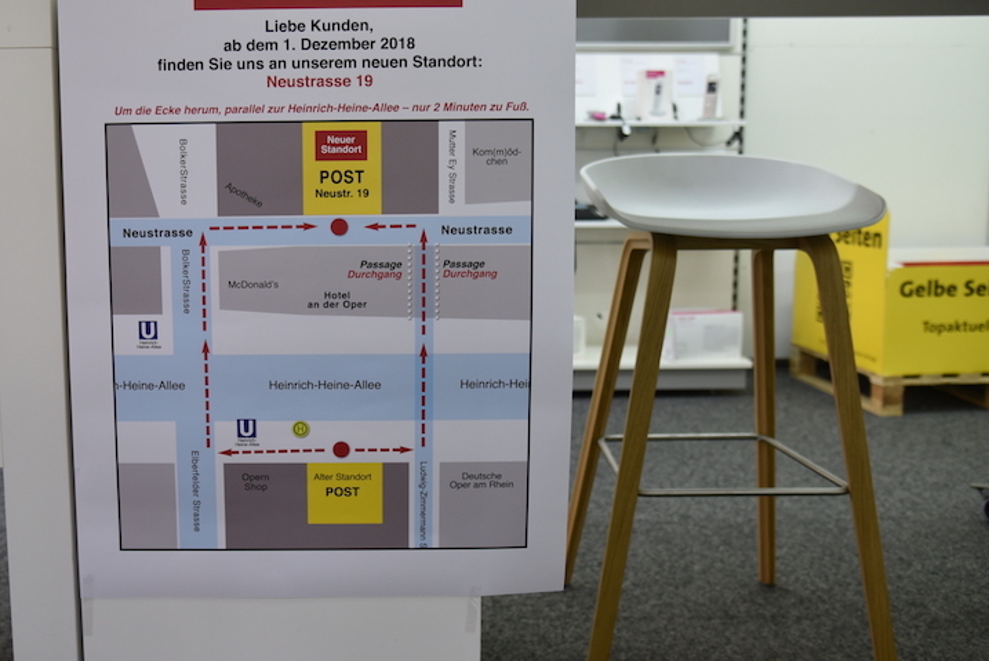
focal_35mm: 40
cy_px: 284
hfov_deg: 47.7
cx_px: 331
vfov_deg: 33.4
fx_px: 1100
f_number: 4
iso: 450
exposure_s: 1/60
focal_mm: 28
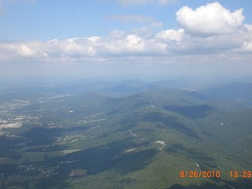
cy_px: 89
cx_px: 126
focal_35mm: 43
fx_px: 313
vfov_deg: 33.6
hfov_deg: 43.8
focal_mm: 6.3
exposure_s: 1/500
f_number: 4.4
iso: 50
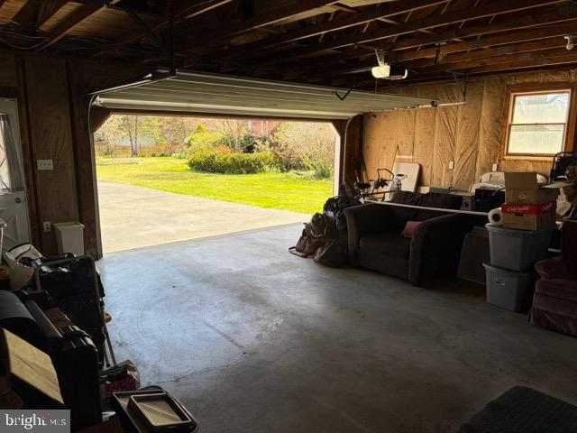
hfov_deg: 67.3
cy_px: 216
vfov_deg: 53.1
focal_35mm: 26
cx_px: 288
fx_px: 433
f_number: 1.6
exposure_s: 1/365
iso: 50
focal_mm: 5.96
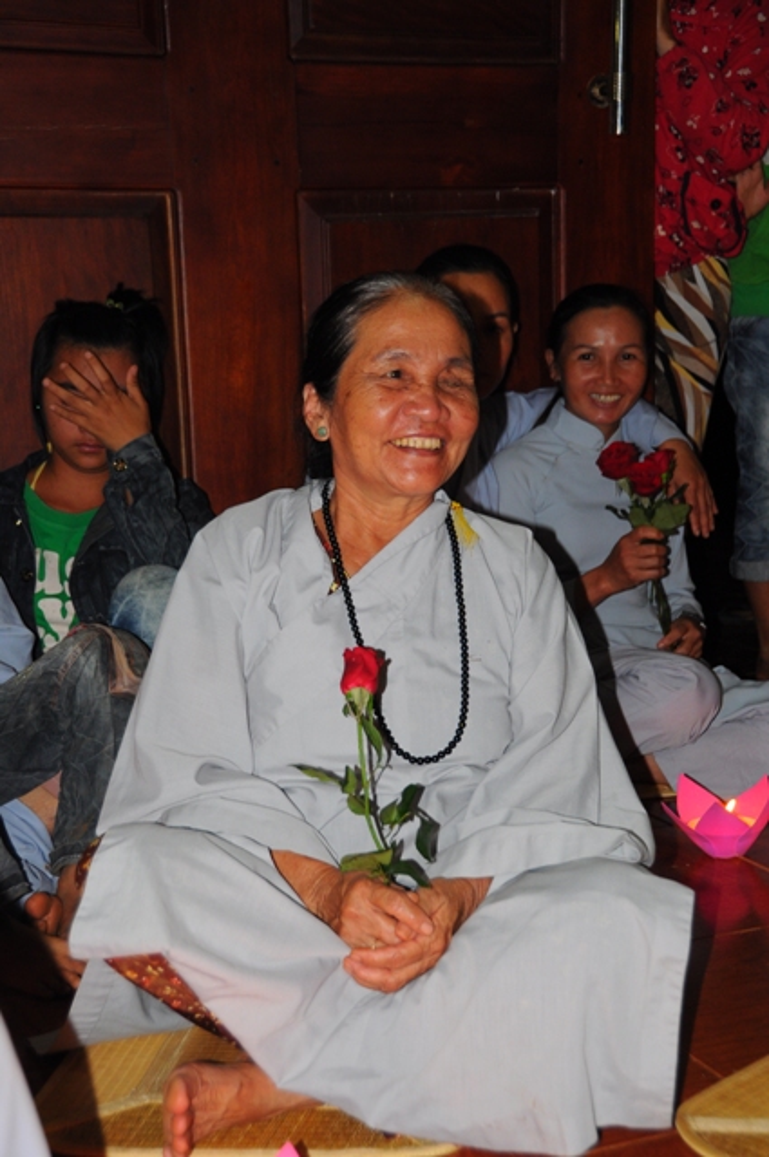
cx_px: 384
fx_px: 1735
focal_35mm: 54
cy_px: 578
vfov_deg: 36.9
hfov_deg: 25.0
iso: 640
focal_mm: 36
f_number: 4.2
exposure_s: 1/60
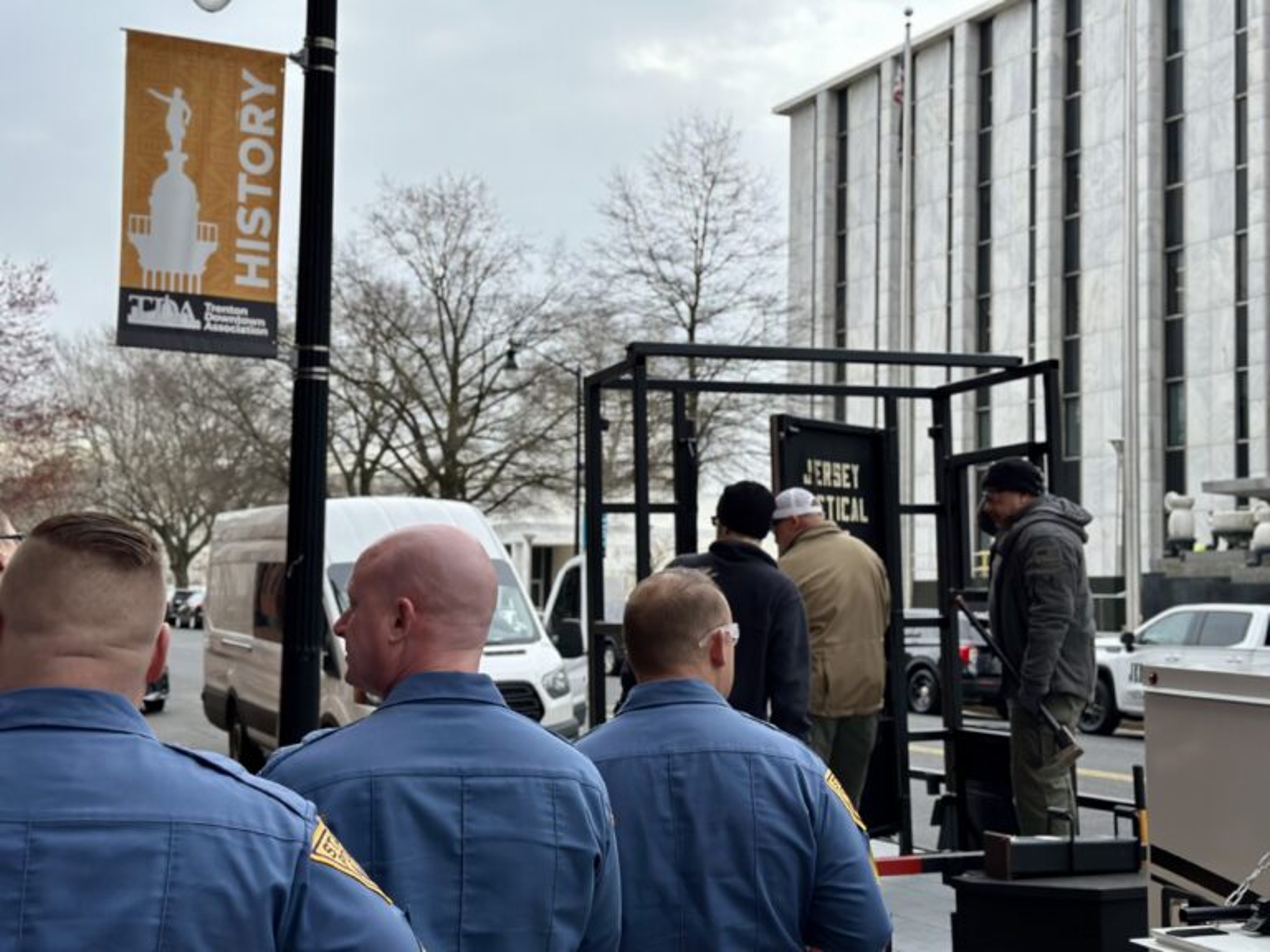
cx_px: 635
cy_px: 476
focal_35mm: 48
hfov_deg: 39.7
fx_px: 1761
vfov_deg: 30.3
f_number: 1.78
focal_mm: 6.86
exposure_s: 1/1590
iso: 80
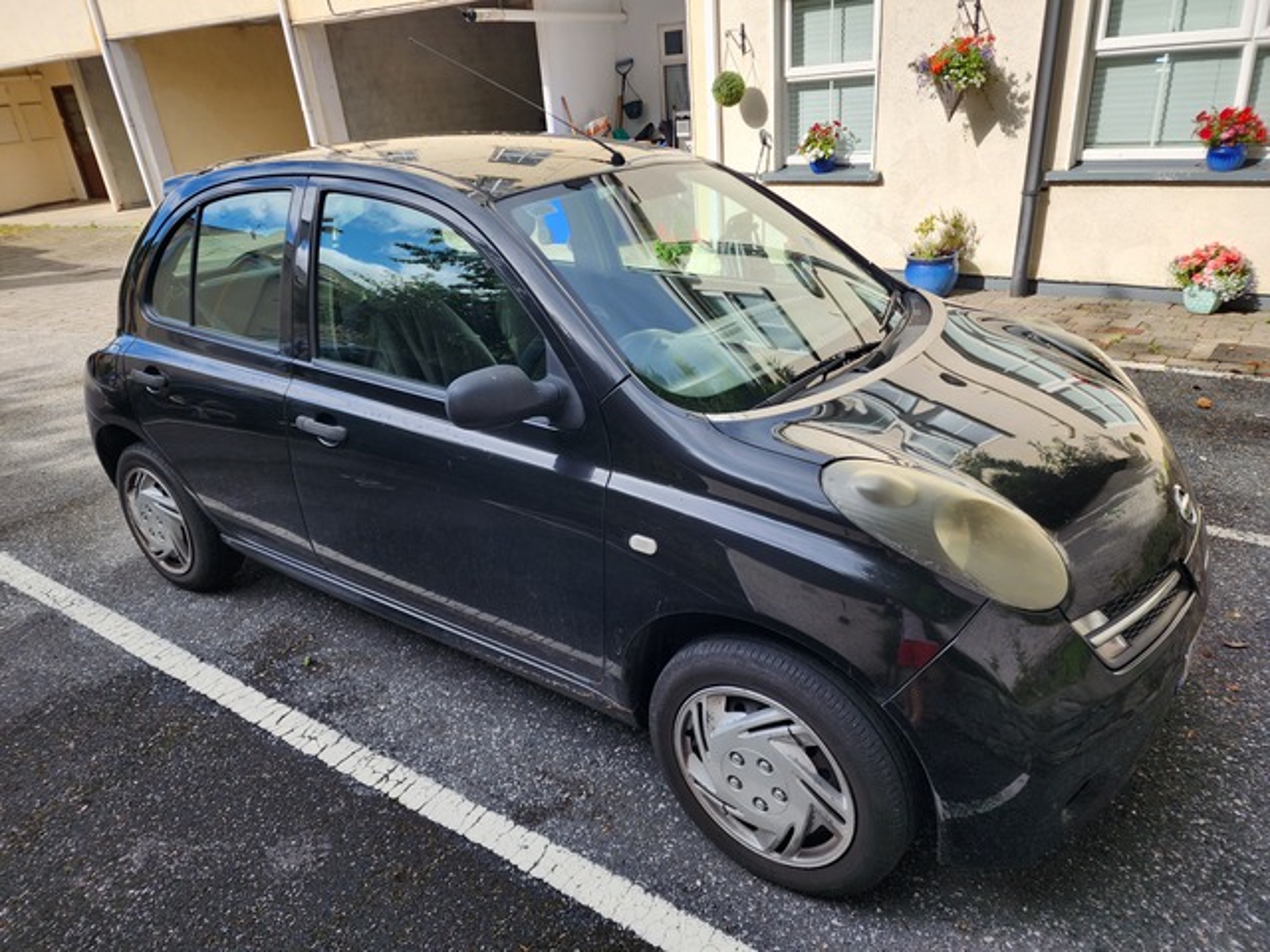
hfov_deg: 73.9
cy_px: 476
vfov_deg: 58.9
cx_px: 635
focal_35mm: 23
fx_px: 844
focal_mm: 6.4
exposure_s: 1/526
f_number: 1.8
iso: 12
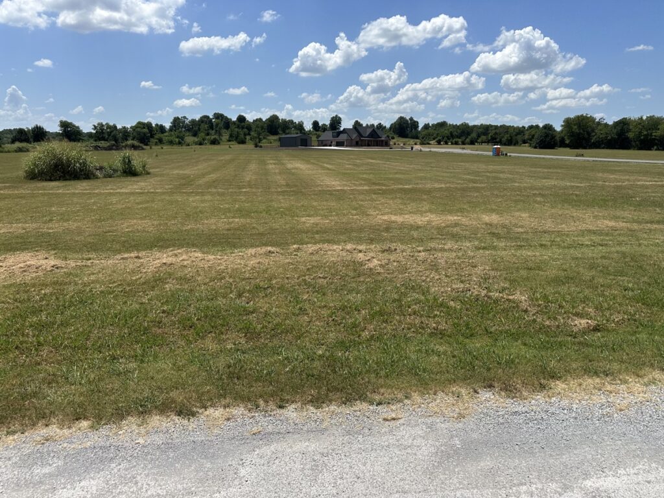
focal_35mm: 24
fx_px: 460
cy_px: 249
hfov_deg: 71.6
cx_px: 332
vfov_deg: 56.8
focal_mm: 6.86
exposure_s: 1/6211
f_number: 1.78
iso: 80
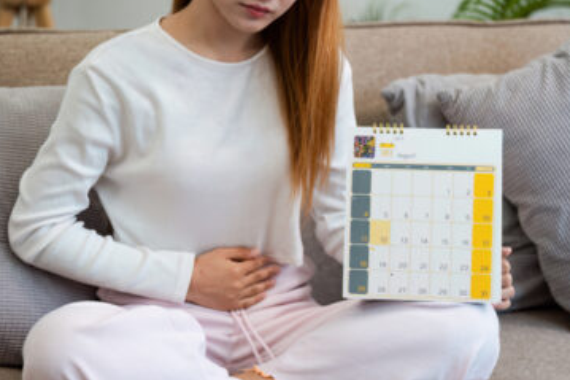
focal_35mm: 82
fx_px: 1298
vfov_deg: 16.6
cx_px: 279
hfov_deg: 24.8
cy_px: 197
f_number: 2.8
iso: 400
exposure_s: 1/250
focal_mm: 70
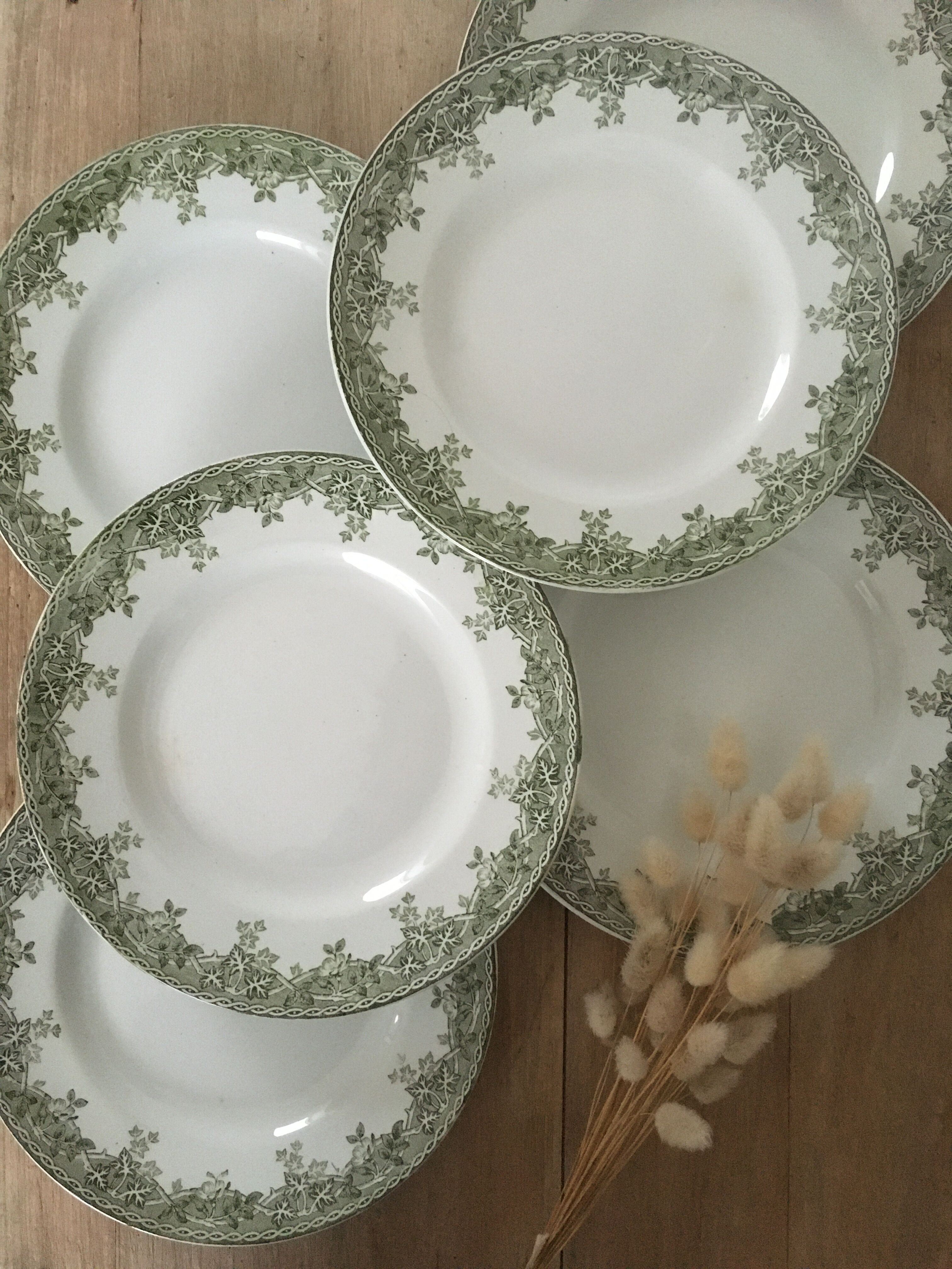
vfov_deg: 61.7
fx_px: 1063
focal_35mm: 29
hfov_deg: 48.2
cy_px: 634
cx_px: 476
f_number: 2.2
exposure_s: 1/17
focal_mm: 4.15
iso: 320
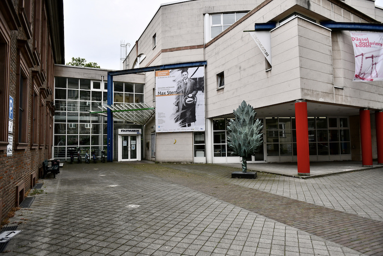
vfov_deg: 53.1
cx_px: 192
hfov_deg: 73.7
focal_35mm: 24
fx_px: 255
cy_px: 128
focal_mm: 24
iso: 800
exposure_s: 1/8000
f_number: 2.8
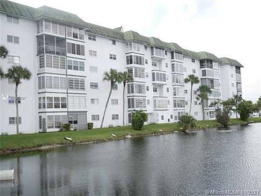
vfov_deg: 32.9
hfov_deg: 42.9
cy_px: 98
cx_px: 130
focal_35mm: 44
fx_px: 332
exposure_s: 1/320
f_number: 5
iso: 200
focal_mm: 22
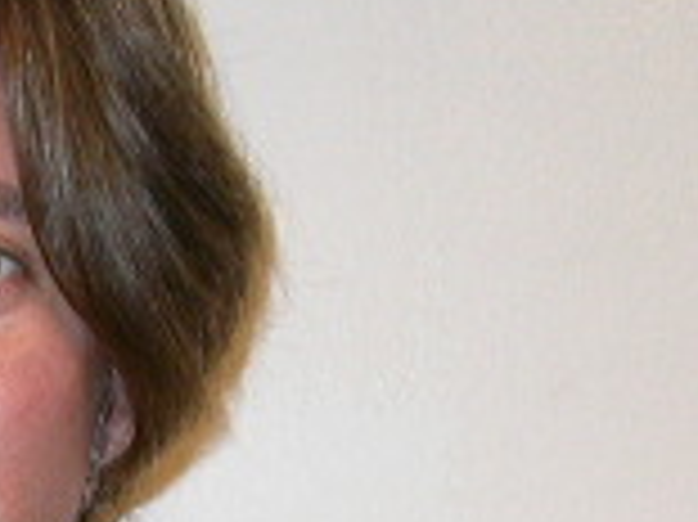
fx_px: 4574
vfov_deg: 6.4
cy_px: 837
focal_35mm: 227
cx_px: -306
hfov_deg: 8.6
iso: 100
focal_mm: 11.5
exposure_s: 1/60.3
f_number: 3
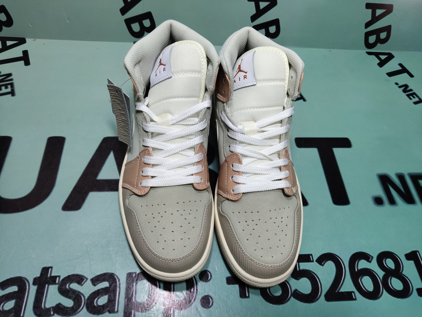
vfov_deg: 46.8
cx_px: 211
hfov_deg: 60.0
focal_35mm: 30
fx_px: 366
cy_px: 158
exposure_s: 1/100
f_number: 1.79
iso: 60
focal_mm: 4.35
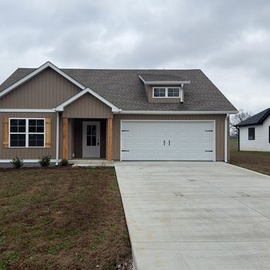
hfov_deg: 42.8
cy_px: 138
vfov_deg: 42.8
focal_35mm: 39
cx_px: 118
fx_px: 344
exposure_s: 1/1669
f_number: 1.78
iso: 64
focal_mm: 6.76
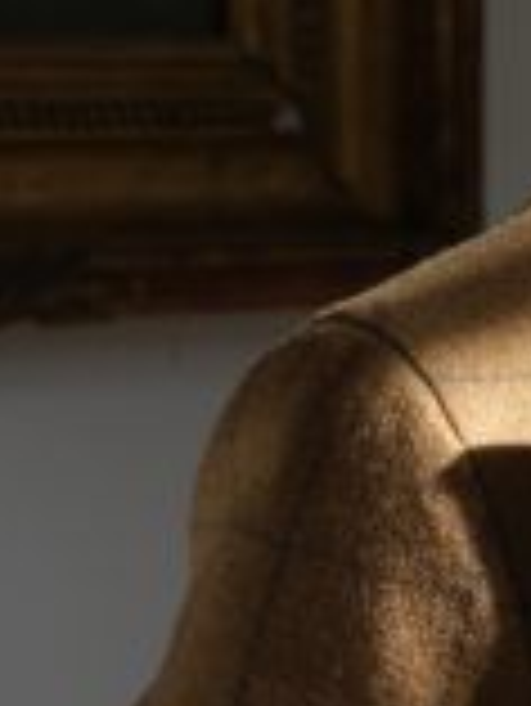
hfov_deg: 4.2
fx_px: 6924
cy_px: 915
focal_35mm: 339
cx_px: 1710
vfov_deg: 5.8
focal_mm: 63
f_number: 7.1
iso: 400
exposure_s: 1/200
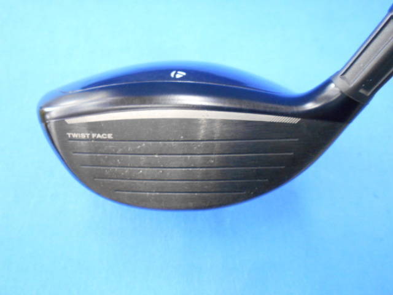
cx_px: 196
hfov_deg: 67.3
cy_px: 148
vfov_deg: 53.1
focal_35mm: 26
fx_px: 295
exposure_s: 1/15
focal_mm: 4.6
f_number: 3.2
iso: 400
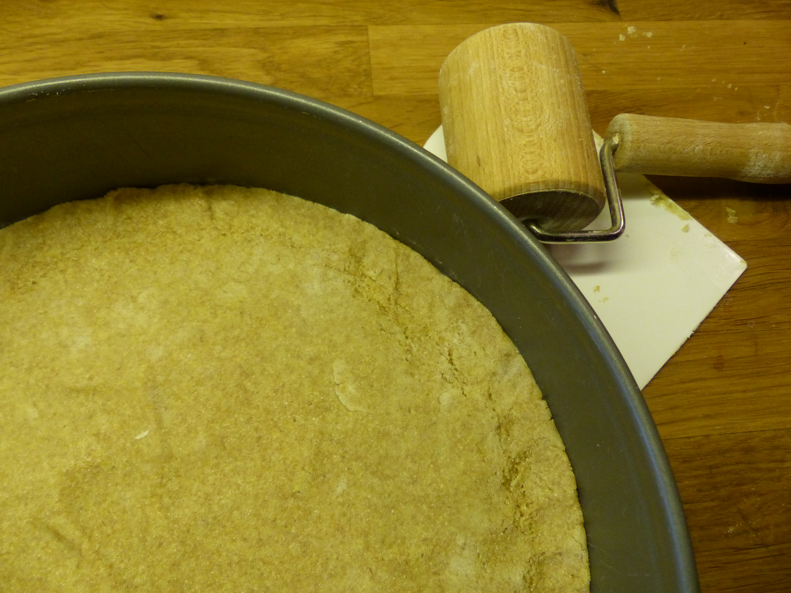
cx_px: 396
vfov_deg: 54.9
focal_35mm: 25
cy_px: 296
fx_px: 571
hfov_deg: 69.4
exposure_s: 1/60
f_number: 2.8
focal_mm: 4.5
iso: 320
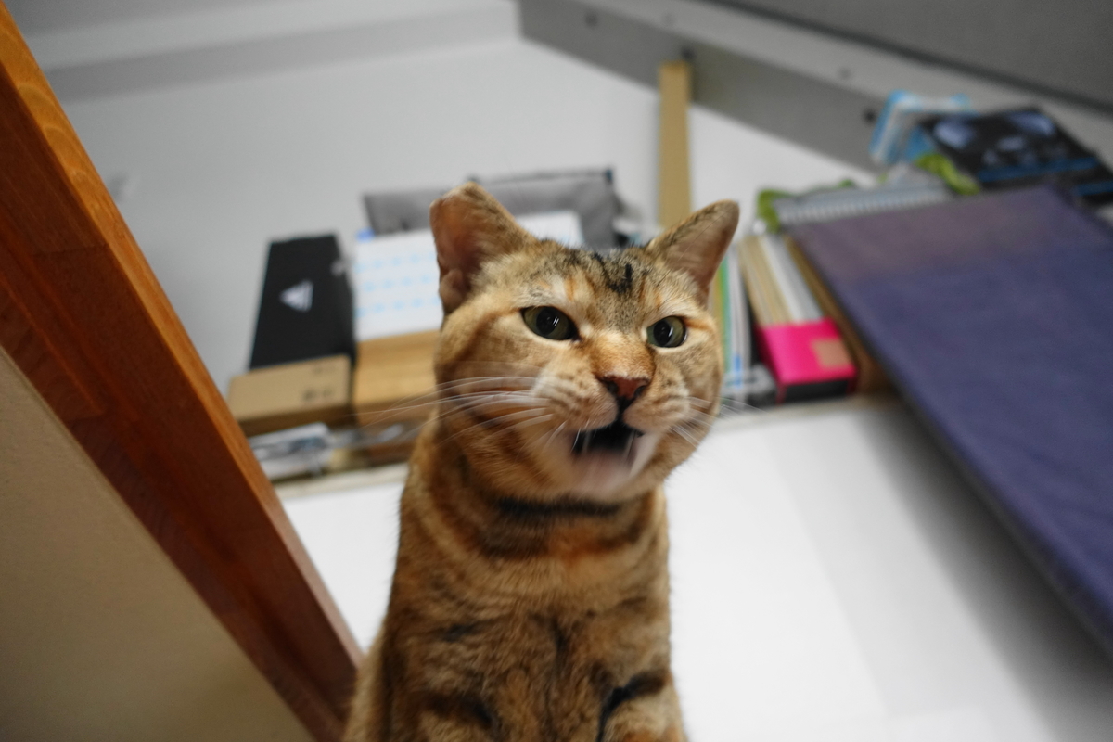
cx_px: 556
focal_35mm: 24
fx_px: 742
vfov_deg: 53.1
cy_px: 371
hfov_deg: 73.7
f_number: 1.8
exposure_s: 1/30
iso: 400
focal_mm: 8.8
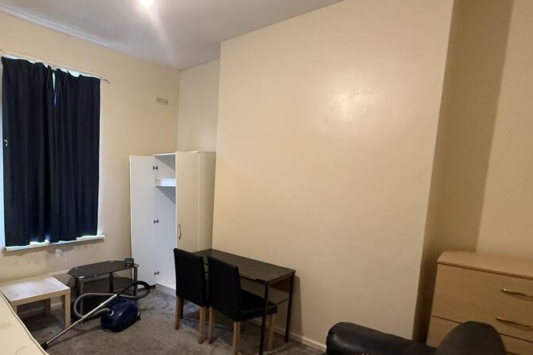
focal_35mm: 22
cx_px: 154
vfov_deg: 56.8
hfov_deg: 74.6
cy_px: 211
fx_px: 326
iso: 640
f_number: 2.2
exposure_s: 1/50
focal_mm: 2.22
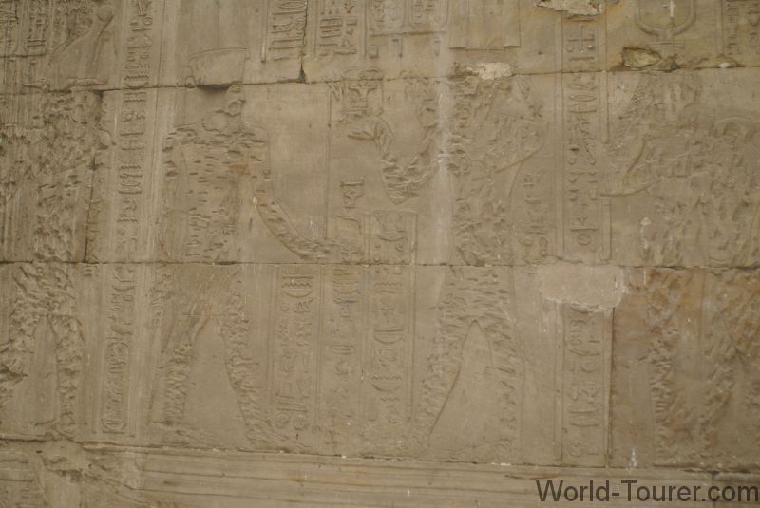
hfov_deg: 49.5
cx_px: 380
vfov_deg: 34.3
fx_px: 824
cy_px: 254
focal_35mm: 39
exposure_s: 1/60
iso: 400
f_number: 5.6
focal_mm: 26
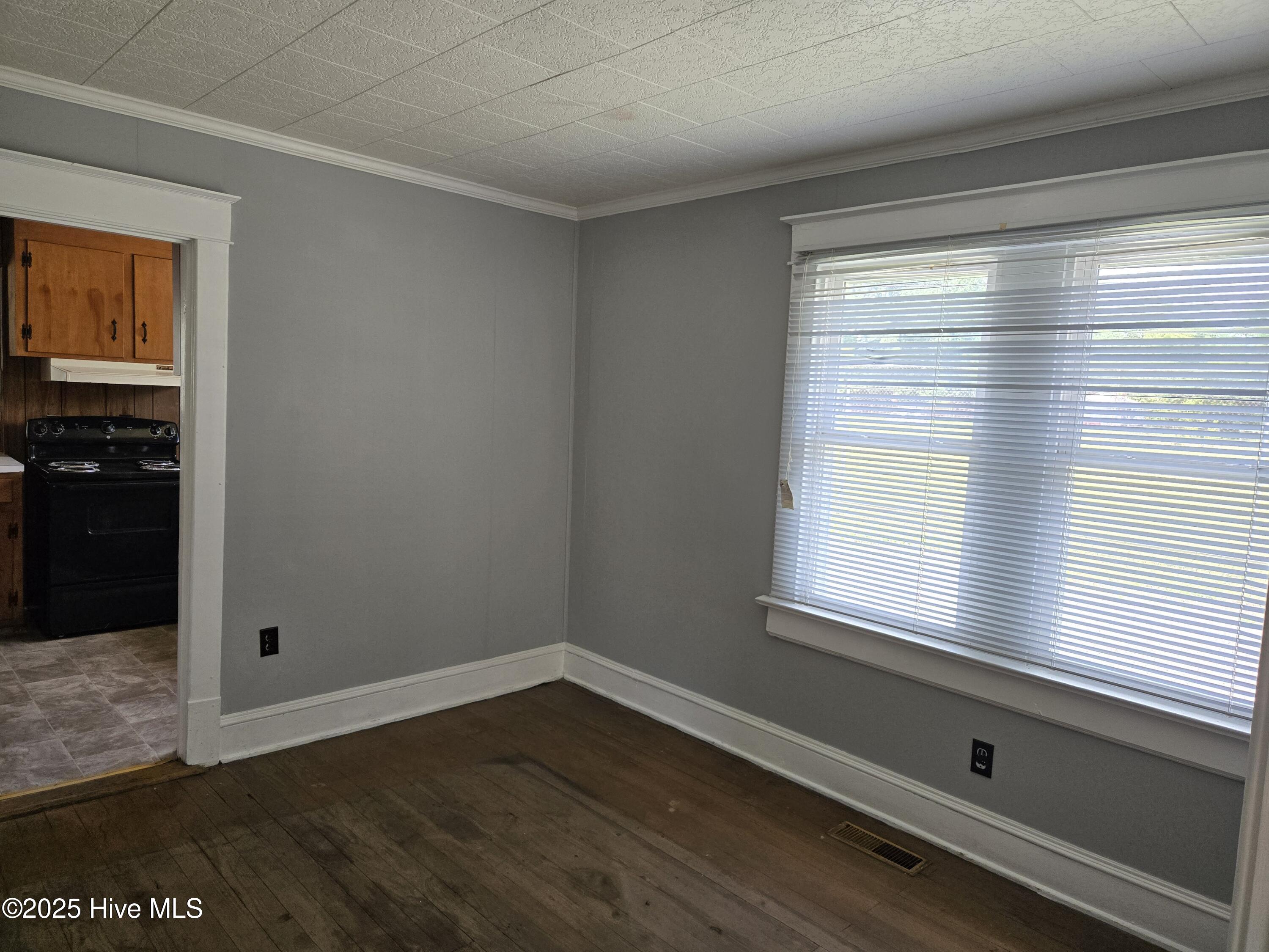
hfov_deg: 73.9
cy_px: 476
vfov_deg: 58.9
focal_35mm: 23
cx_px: 634
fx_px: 843
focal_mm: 5.4
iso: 160
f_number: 1.8
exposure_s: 1/180
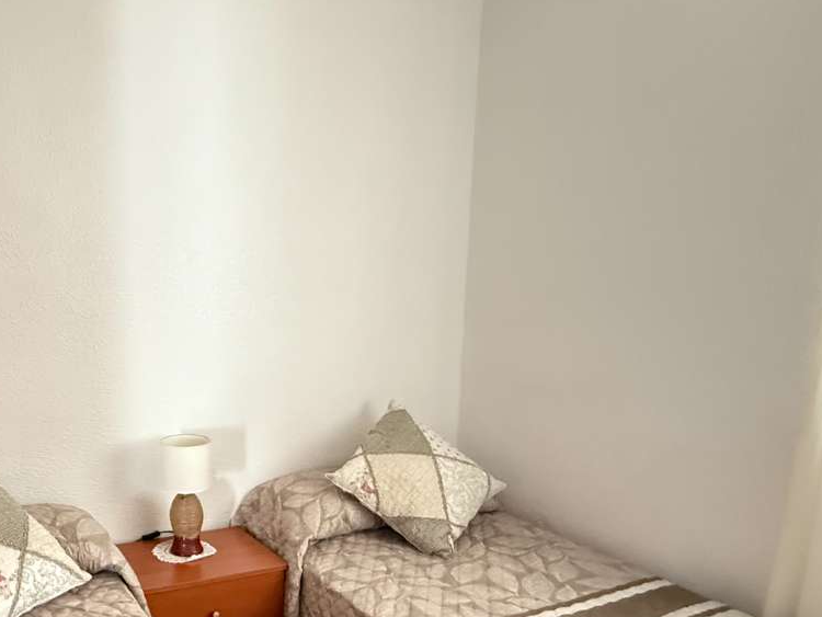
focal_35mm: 28
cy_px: 401
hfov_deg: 58.3
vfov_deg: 49.1
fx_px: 665
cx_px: 158
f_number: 2.2
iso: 1000
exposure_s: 1/60
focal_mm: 2.22
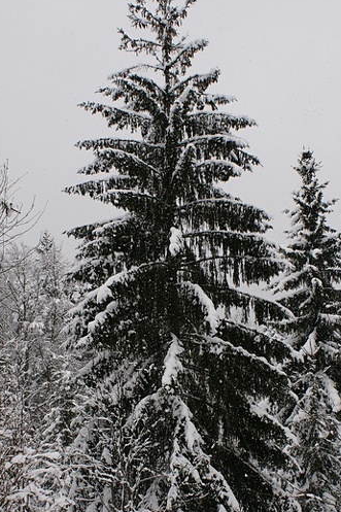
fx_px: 725
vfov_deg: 38.5
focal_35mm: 51
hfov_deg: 26.5
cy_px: 340
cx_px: 166
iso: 200
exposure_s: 1/320
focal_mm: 22
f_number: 8
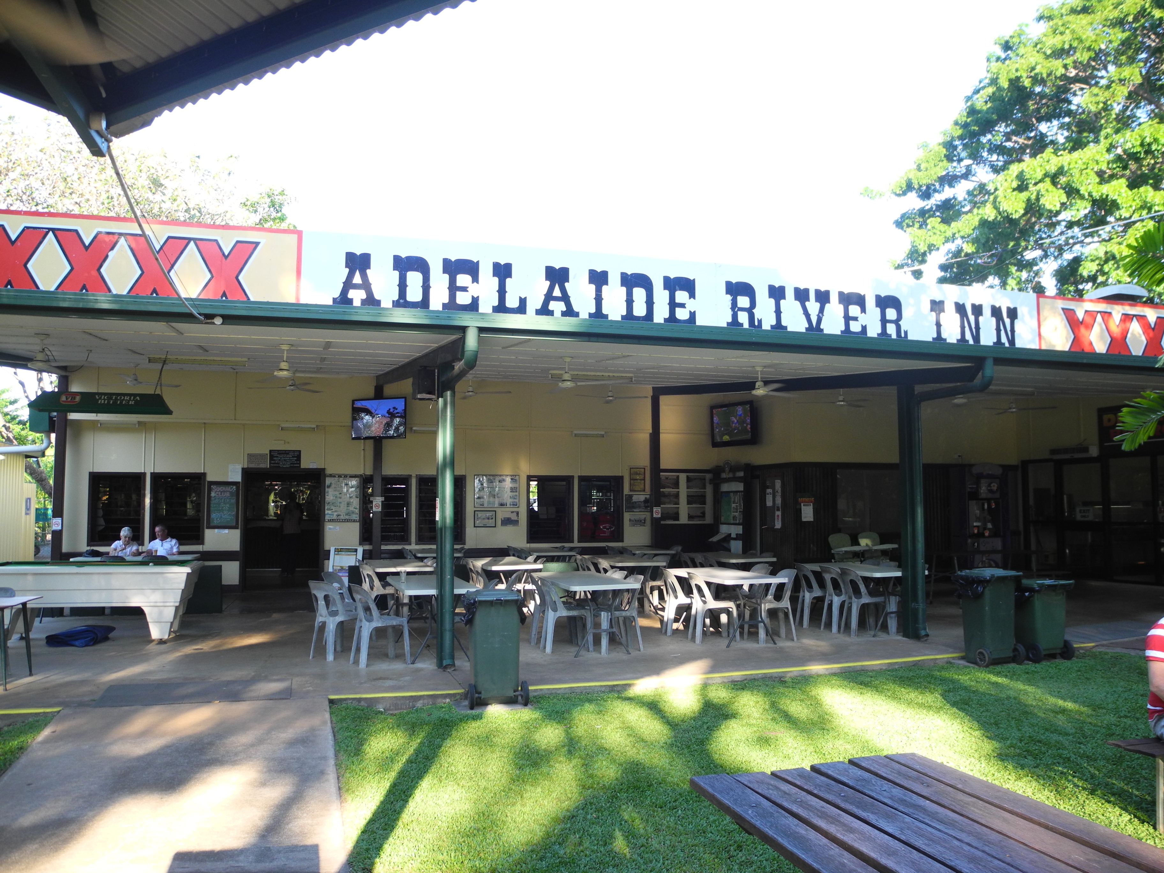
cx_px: 582
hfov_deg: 63.4
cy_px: 436
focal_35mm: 28
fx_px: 942
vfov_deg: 49.7
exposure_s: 1/120
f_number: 2.8
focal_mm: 6
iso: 100
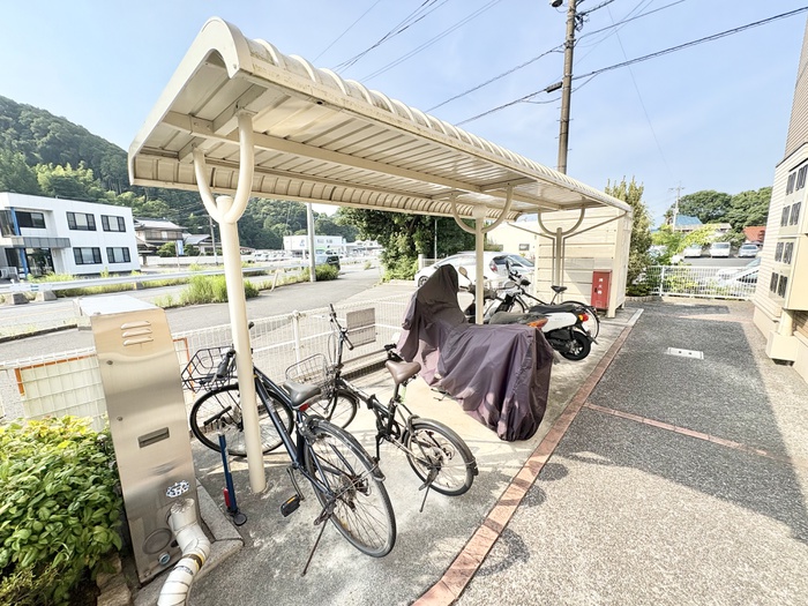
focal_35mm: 14
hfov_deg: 102.1
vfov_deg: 85.7
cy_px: 303
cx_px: 404
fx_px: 327
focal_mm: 2.22
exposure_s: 1/1256
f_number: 2.2
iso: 50
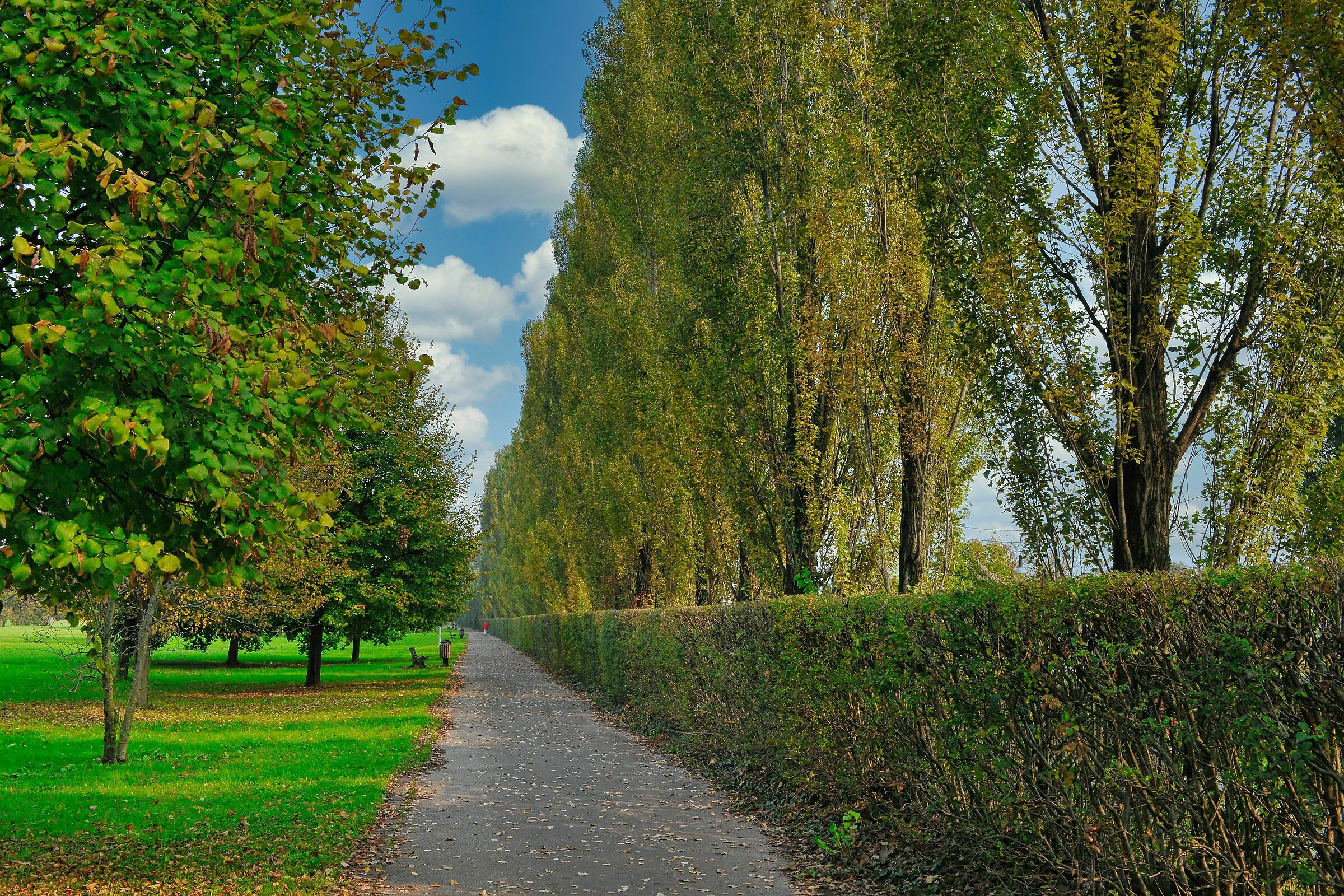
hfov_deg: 54.4
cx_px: 672
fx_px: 1307
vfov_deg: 37.9
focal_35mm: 35
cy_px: 448
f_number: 16
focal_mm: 35
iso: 900
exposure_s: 1/160
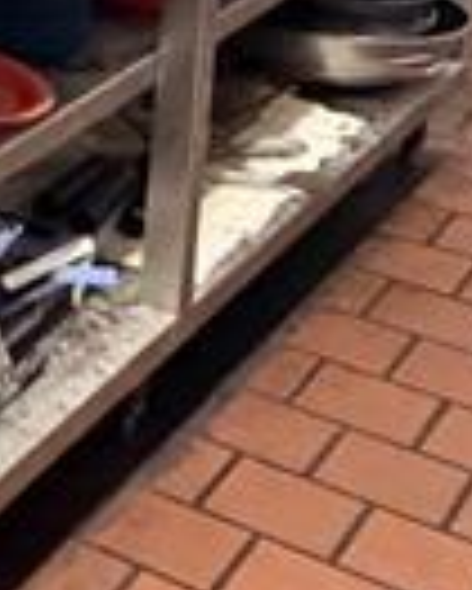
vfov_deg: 16.8
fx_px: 1866
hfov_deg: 12.1
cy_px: -189
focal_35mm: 107
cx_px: -580
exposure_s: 1/52
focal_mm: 2.22
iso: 1250
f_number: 2.2
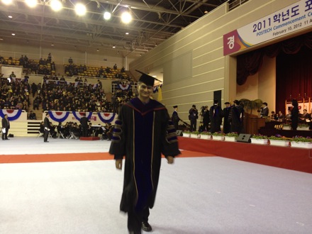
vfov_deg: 40.7
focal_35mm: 35
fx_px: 315
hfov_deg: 52.6
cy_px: 117
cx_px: 156
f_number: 2.4
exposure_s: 1/20
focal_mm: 4.28
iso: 80
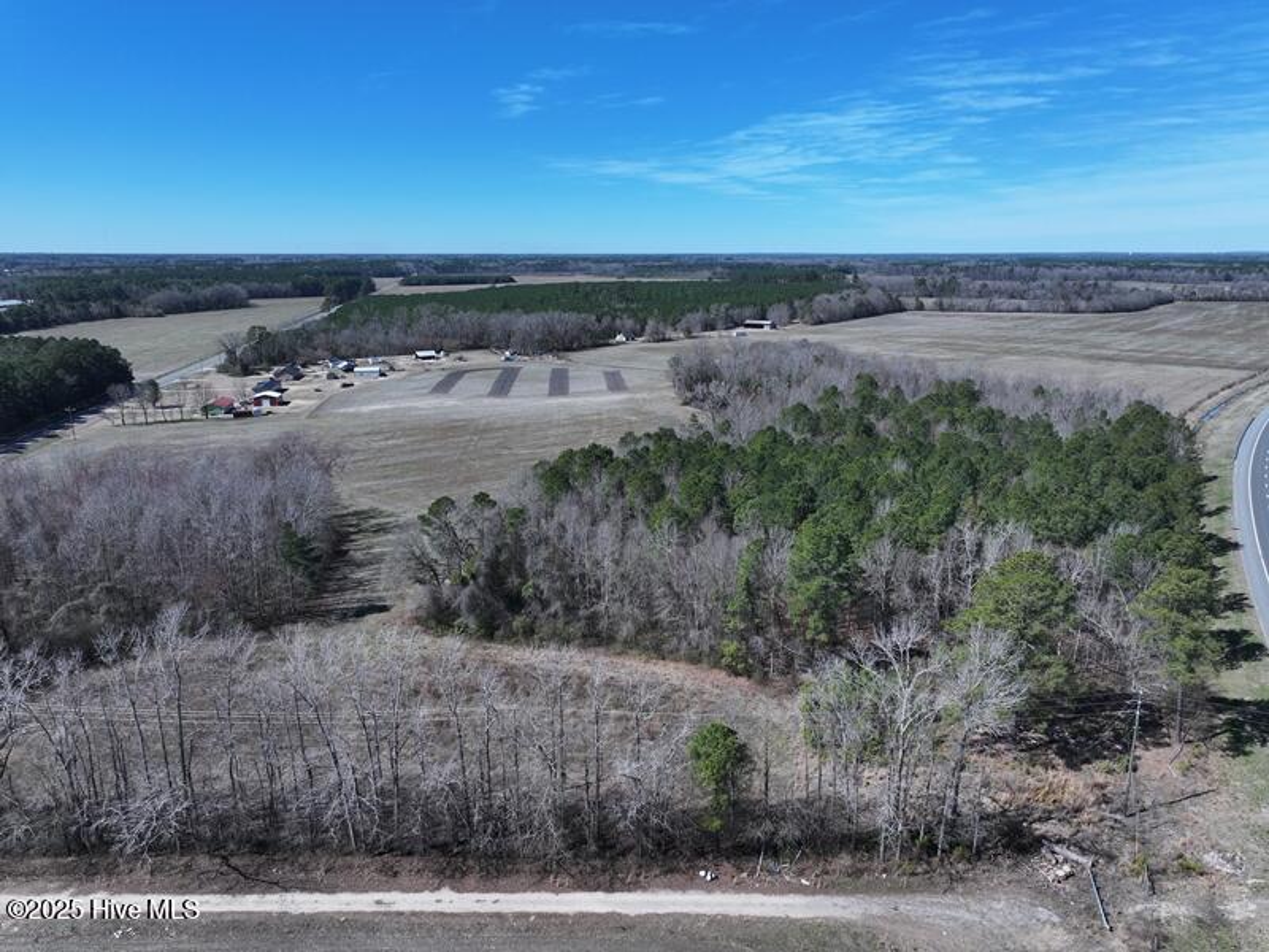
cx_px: 634
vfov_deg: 56.8
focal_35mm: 24
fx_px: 880
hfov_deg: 71.6
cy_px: 476
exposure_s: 1/1600
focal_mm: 12.29
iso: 100
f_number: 3.2
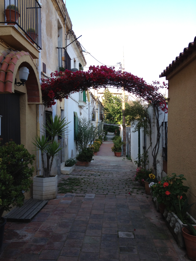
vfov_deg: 52.6
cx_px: 98
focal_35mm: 35
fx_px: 264
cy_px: 130
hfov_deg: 40.7
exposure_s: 1/378
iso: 64
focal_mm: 4.28
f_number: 2.4
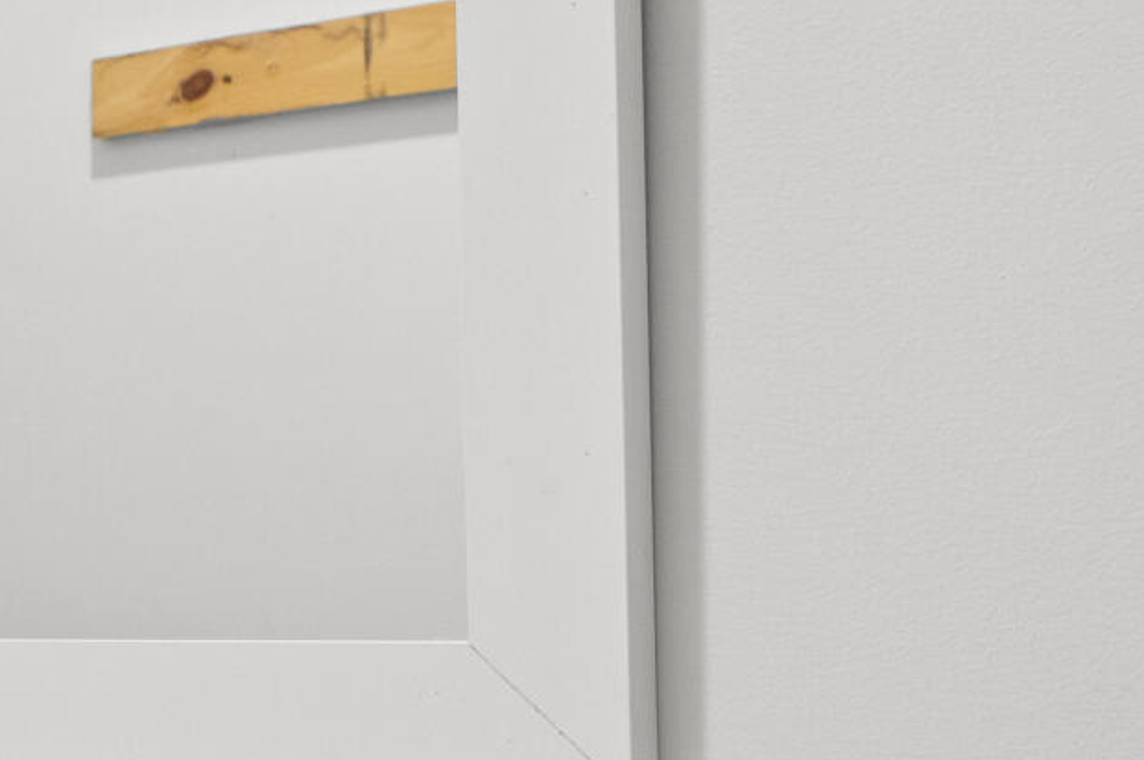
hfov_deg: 17.0
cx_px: -1076
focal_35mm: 92
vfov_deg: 14.8
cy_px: 526
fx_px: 2920
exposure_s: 1/4
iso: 800
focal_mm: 19
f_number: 8
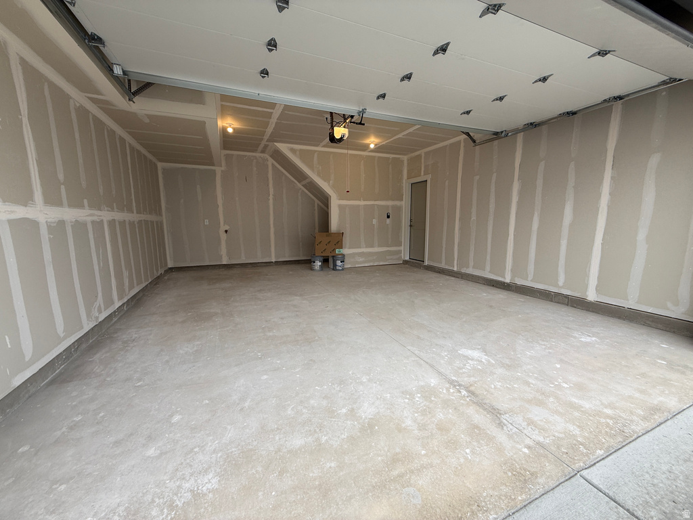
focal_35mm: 14
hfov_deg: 102.1
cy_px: 260
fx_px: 280
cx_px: 346
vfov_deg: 85.7
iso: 40
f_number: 2.2
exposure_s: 1/107
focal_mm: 2.22
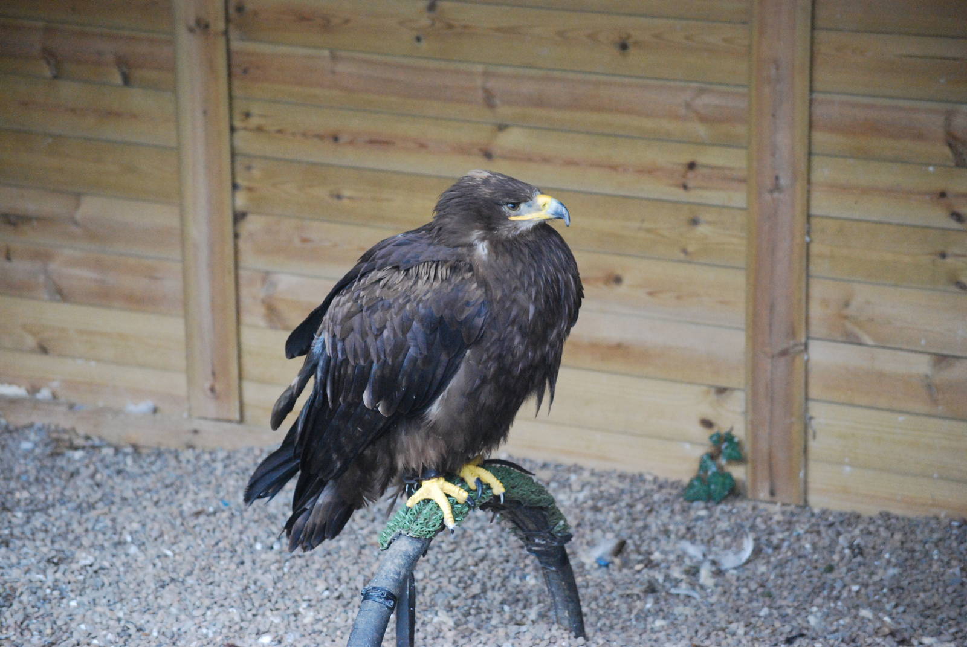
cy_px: 324
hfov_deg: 15.2
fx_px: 3631
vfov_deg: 10.2
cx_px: 484
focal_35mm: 135
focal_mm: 90
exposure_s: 1/80
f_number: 4.5
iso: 1600
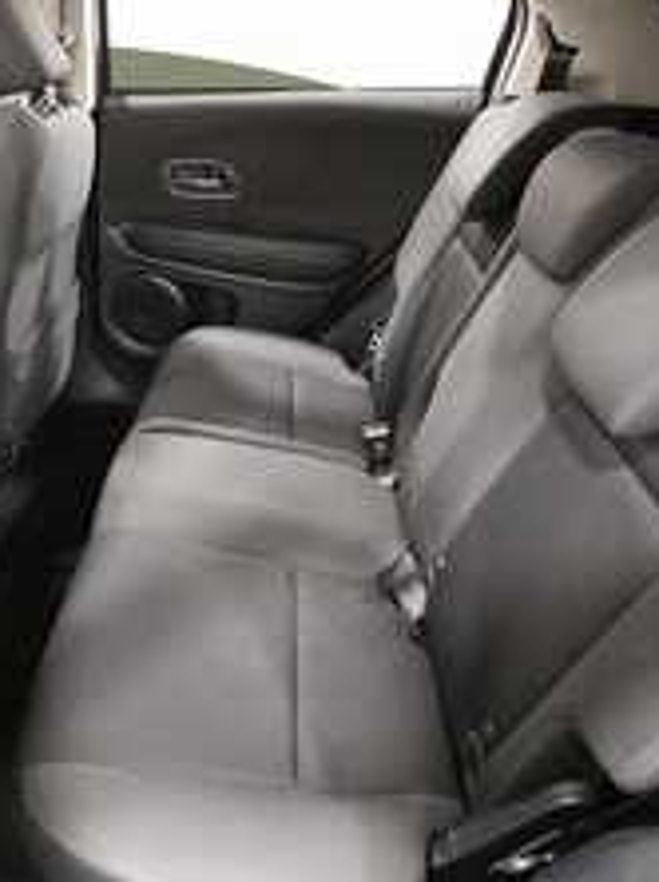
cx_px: 266
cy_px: 435
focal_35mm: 26
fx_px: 661
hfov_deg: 52.6
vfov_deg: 67.4
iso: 5000
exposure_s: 1/60
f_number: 4.5
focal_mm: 10
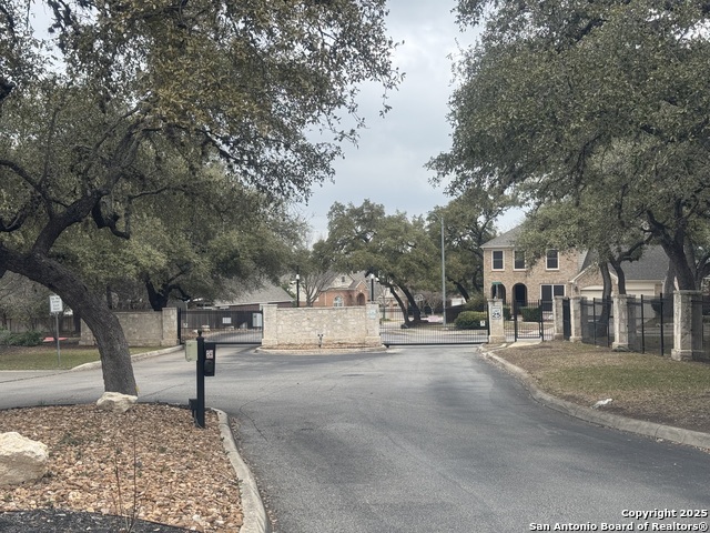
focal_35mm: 48
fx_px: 985
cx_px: 355
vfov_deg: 30.3
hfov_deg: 39.7
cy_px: 266
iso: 64
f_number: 1.78
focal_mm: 6.76
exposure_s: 1/470
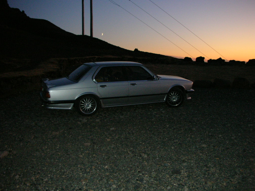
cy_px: 96
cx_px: 128
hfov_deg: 52.6
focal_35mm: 35
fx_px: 258
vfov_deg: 40.7
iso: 200
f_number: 3
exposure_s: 1/60.1
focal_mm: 5.8
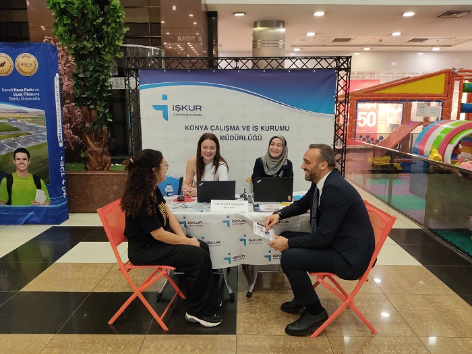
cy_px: 177
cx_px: 236
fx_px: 355
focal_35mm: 26
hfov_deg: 67.3
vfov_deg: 53.1
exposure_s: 1/33
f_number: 1.79
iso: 325
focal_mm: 4.74
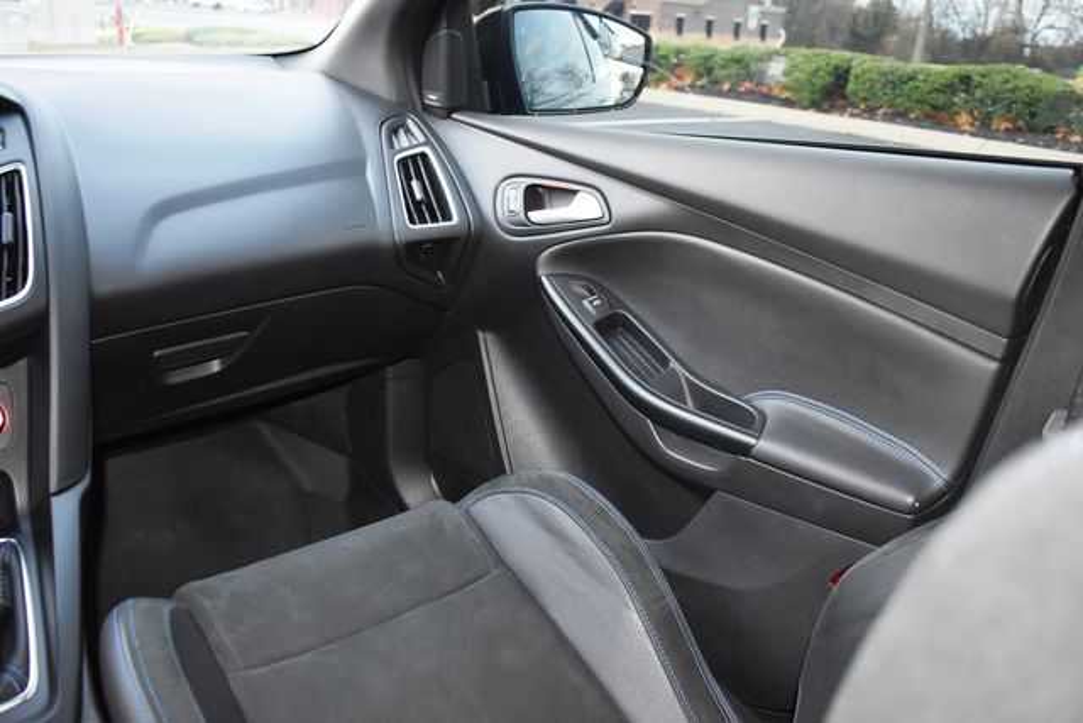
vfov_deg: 41.7
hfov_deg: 59.5
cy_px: 362
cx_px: 542
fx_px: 948
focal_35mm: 32
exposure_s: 1/60
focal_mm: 21
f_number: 3.8
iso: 1800
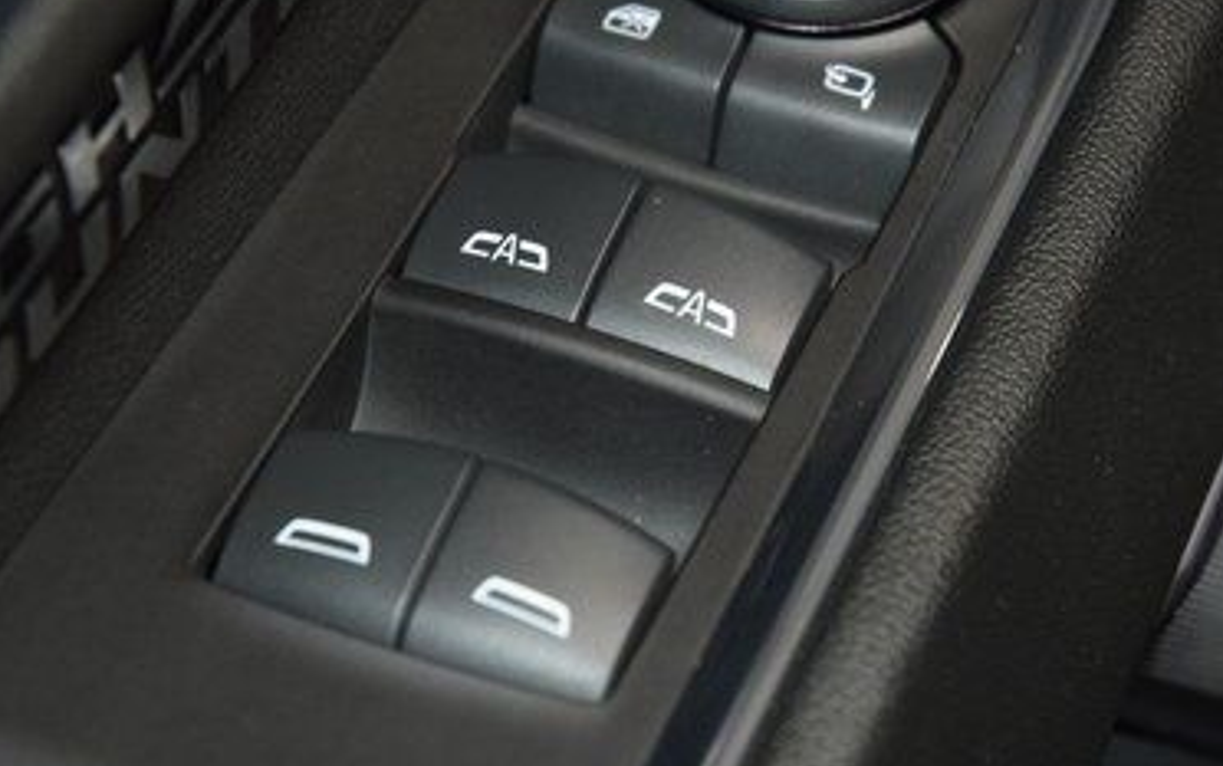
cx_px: 644
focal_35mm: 184
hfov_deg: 11.4
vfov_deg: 7.1
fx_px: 6137
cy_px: 235
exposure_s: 1/125
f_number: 4.5
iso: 2000
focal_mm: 70
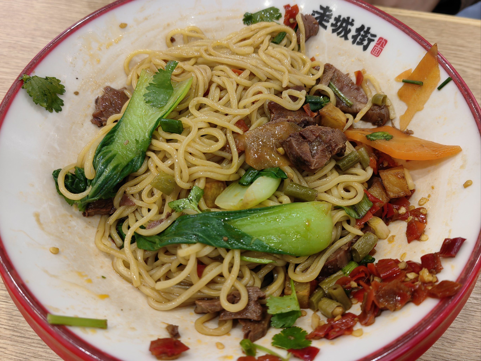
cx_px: 240
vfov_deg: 51.4
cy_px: 180
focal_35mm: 27
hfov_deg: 65.3
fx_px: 375
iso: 200
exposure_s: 1/100
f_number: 1.8
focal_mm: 5.54
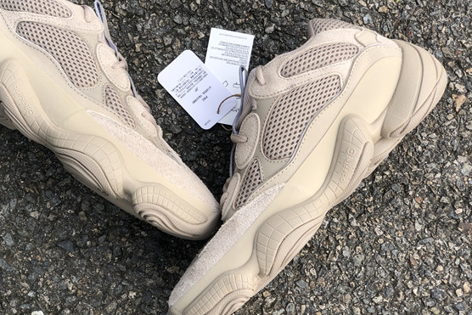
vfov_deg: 18.9
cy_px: 131
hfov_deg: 27.9
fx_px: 944
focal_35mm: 72
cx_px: 160
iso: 16
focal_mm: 6
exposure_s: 1/264
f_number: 2.4
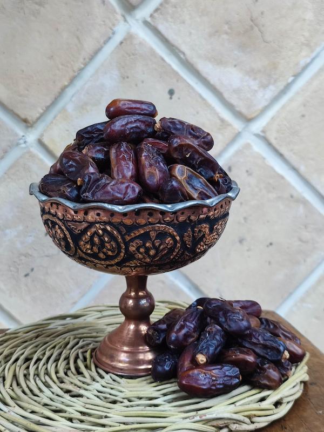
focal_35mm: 24
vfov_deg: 71.6
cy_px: 216
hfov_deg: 56.8
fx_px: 300
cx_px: 162
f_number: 1.89
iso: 216
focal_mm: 5.89
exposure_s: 1/33
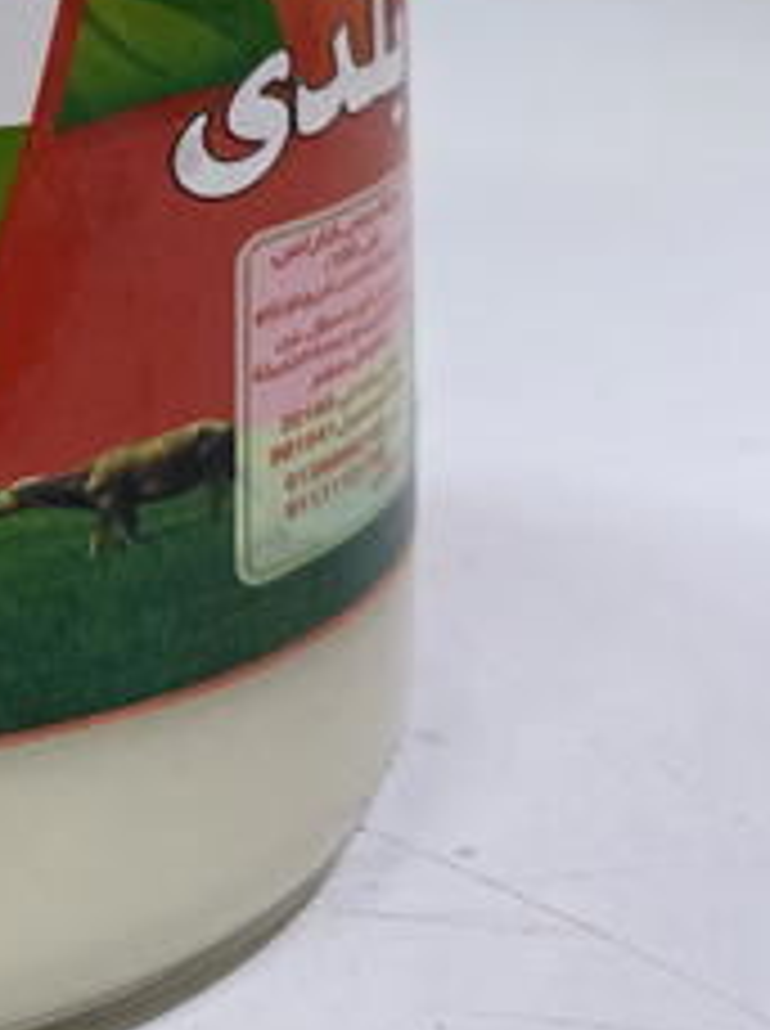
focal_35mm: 91
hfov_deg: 15.1
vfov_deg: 19.9
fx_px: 2707
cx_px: -360
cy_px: -283
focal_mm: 4.25
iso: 125
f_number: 1.8
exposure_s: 1/50
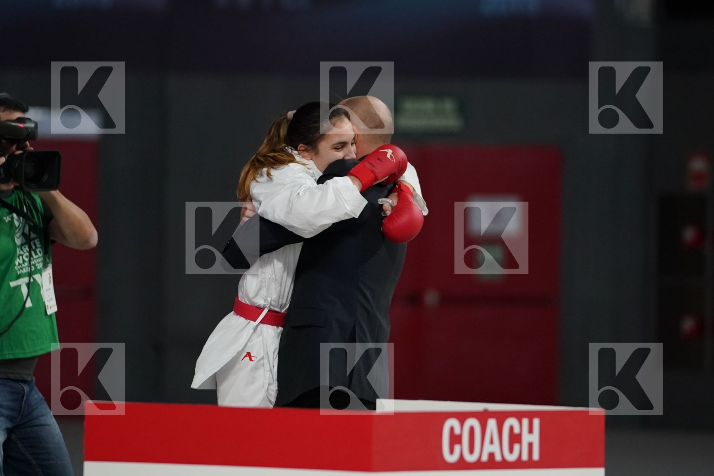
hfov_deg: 6.9
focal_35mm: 300
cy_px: 238
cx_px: 357
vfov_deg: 4.6
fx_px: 5950
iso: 2500
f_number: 2.8
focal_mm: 200
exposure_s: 1/1000
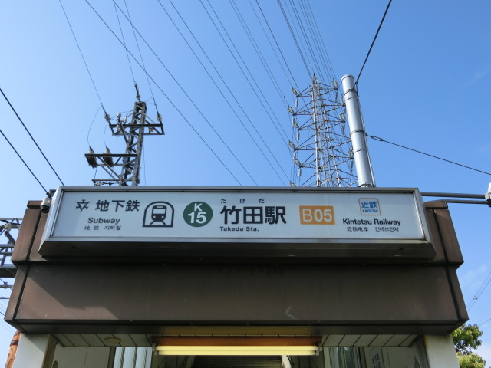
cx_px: 246
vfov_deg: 41.8
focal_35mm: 34
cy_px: 184
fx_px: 482
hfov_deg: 54.0
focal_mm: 6
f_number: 3.9
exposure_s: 1/640
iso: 80
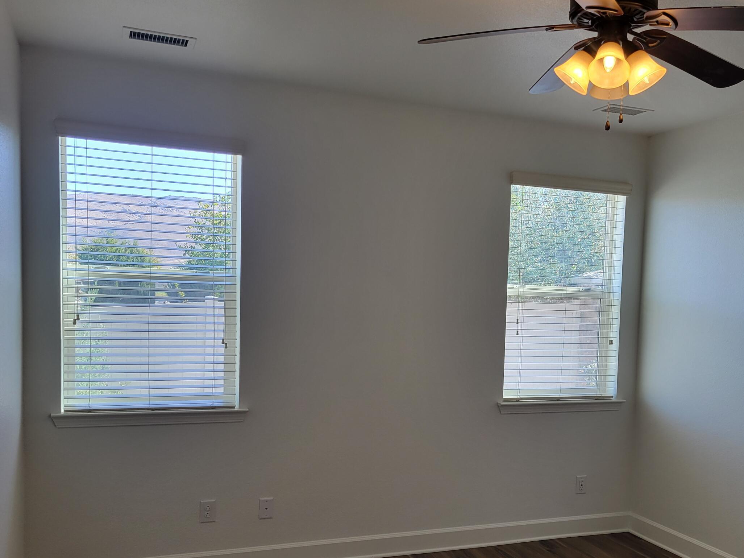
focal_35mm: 38
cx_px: 485
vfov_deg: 37.4
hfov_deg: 48.3
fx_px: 817
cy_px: 367
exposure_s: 1/120
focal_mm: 5.4
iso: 50
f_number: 1.8
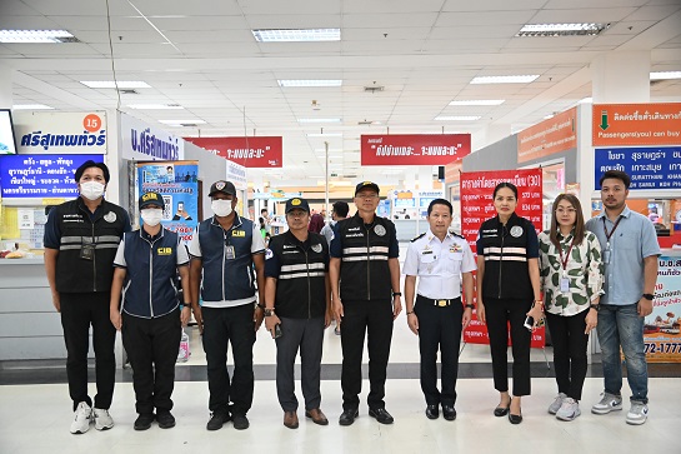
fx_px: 605
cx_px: 340
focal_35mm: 32
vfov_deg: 41.1
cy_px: 227
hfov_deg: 58.7
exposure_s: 1/200
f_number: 4
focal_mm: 32
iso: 7200
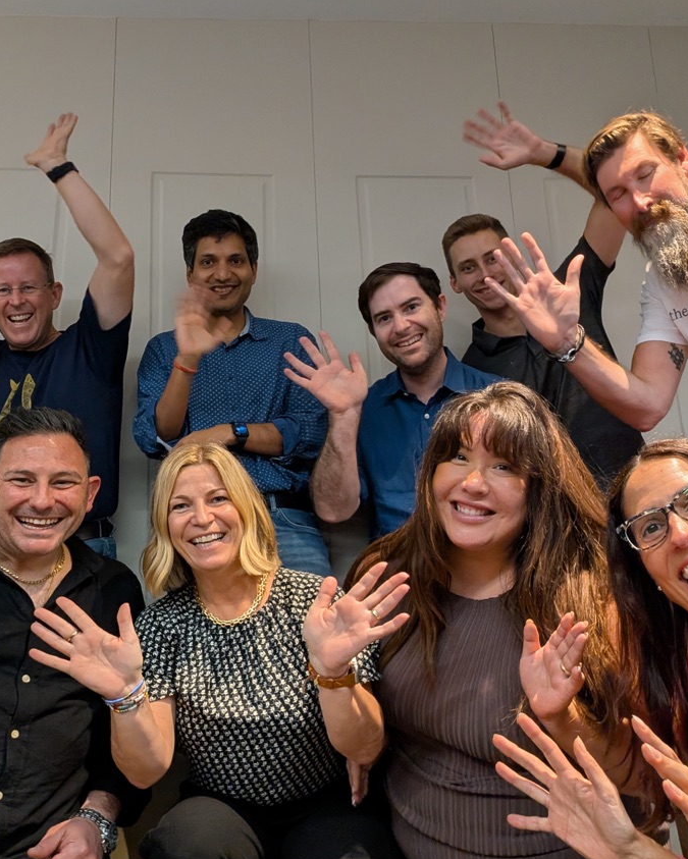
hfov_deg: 54.5
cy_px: 441
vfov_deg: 68.1
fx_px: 636
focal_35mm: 25
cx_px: 184
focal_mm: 2.71
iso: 324
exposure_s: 1/33.3
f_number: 2.2
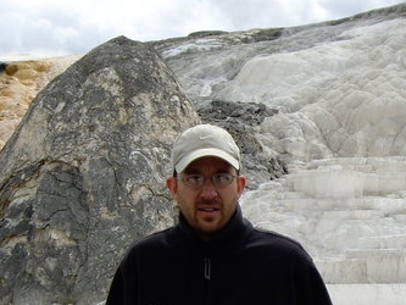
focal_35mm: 73
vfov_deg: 20.1
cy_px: 221
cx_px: 290
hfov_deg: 26.4
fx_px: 857
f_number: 4.3
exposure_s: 1/500
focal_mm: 6.2
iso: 50
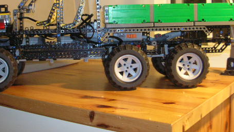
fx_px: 335
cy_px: 29
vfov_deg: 22.0
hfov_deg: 38.3
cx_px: 90
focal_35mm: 54
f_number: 2.8
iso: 200
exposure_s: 1/6
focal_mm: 5.8
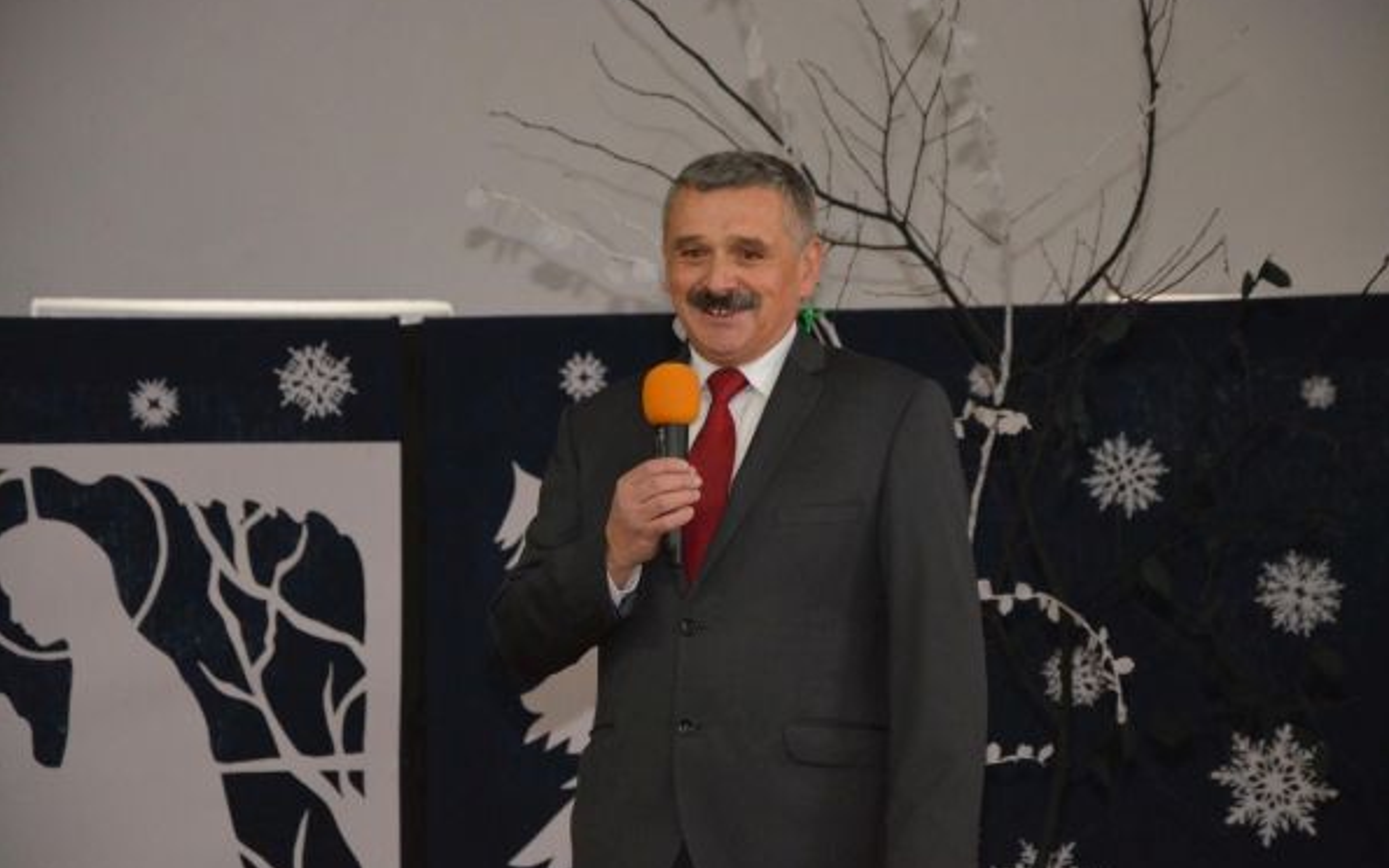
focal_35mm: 162
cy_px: 448
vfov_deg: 8.1
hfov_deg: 13.0
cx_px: 698
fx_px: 6115
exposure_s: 1/60
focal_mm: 105
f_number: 5.6
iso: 3200
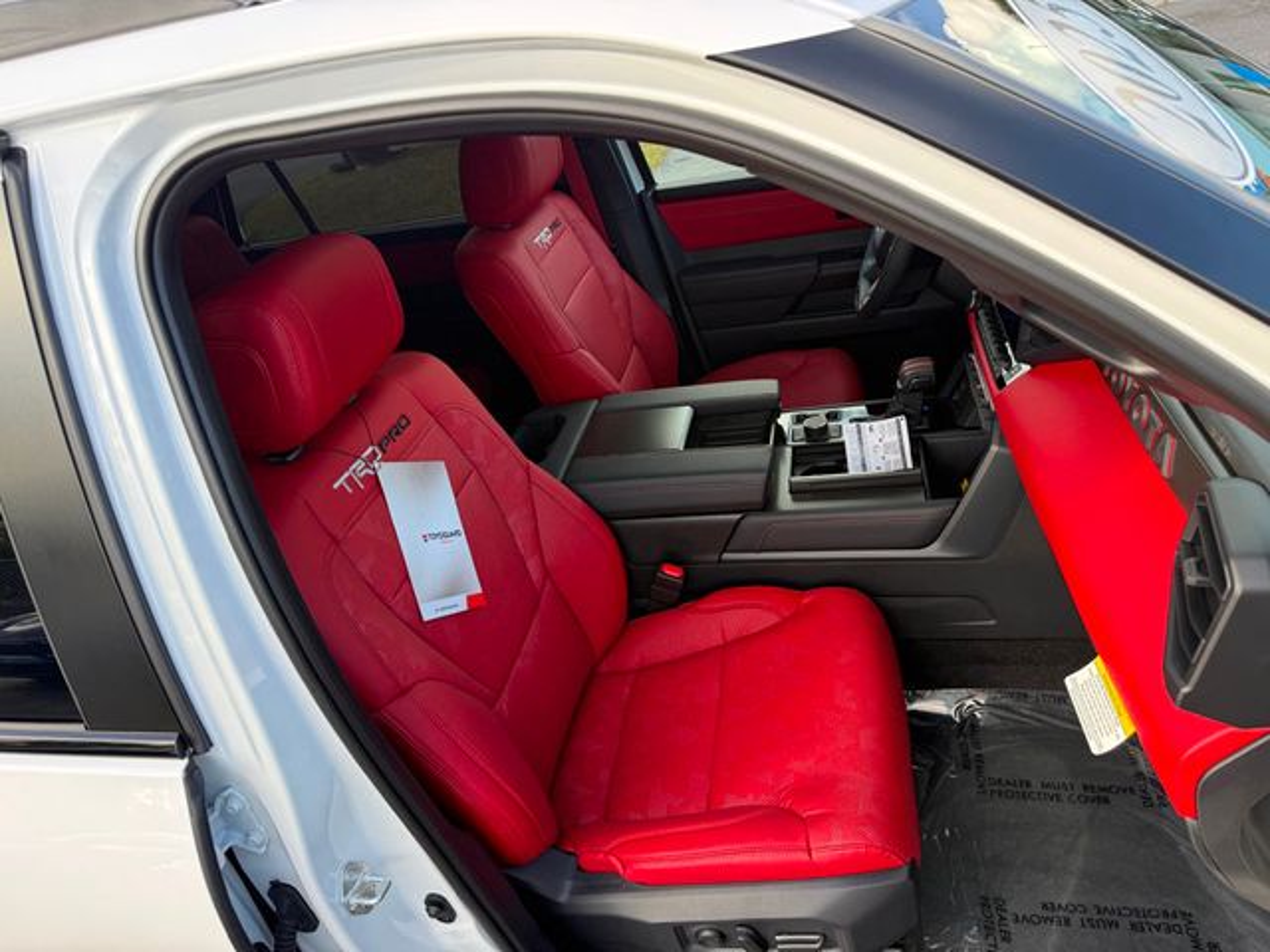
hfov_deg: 71.6
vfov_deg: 56.8
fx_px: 881
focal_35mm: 24
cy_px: 476
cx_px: 635
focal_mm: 6.76
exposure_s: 1/476
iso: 100
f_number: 1.78
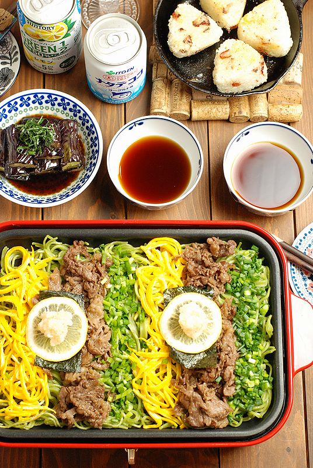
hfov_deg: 18.2
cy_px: 234
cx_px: 156
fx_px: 975
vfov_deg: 27.0
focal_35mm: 75
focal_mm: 50
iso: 640
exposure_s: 1/60
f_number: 6.3
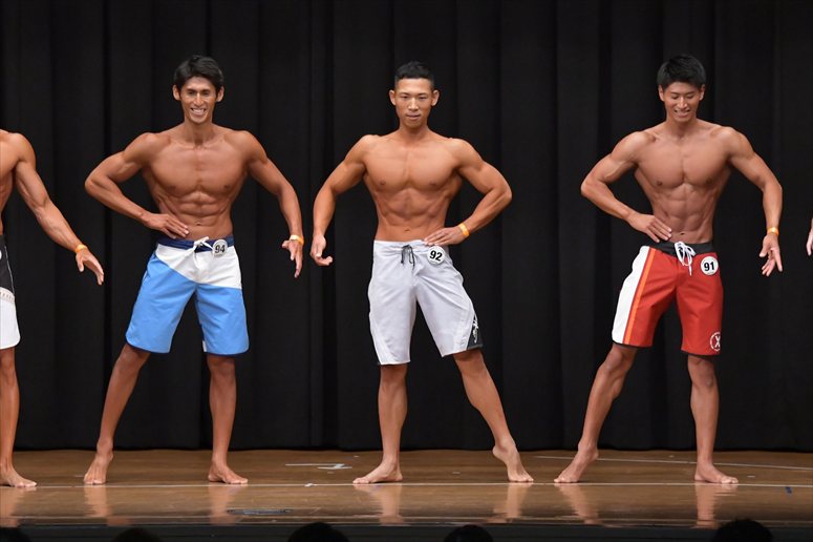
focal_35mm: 202
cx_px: 406
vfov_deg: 6.8
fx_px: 4560
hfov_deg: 10.2
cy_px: 271
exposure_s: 1/400
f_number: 5.6
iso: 6400
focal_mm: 135
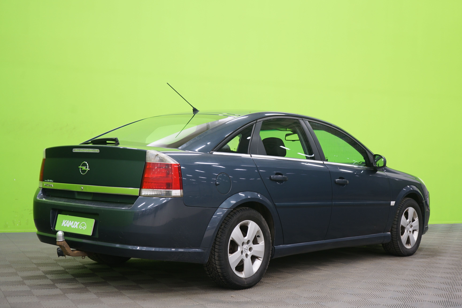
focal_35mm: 51
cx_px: 231
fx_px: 654
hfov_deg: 38.9
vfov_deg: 26.5
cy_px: 154
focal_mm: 51
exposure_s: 1/5
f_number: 4.5
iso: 400
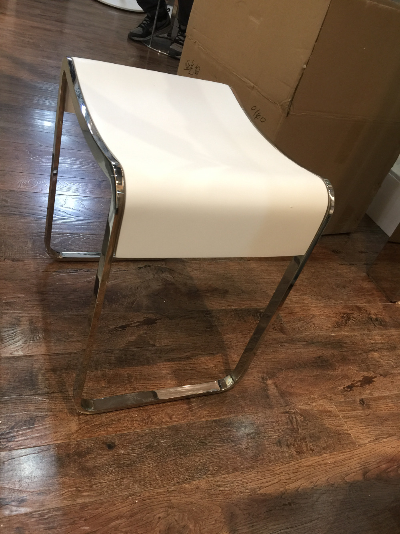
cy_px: 267
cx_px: 200
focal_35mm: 29
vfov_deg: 61.7
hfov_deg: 48.2
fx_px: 447
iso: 64
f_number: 2.2
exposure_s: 1/17
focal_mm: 4.15
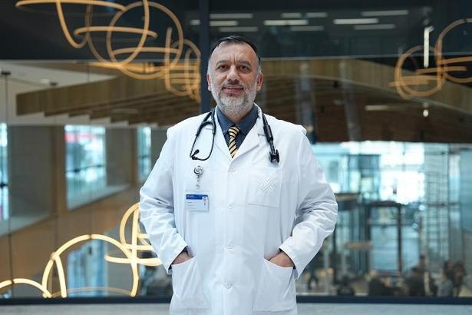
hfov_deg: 34.5
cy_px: 158
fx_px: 760
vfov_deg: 23.4
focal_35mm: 58
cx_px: 236
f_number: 2.8
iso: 800
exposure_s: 1/500
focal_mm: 58
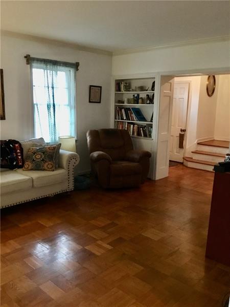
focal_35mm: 31
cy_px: 154
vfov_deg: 58.4
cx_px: 115
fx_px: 275
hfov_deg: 45.4
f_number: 2.4
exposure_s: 1/15
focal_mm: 3.3
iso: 400
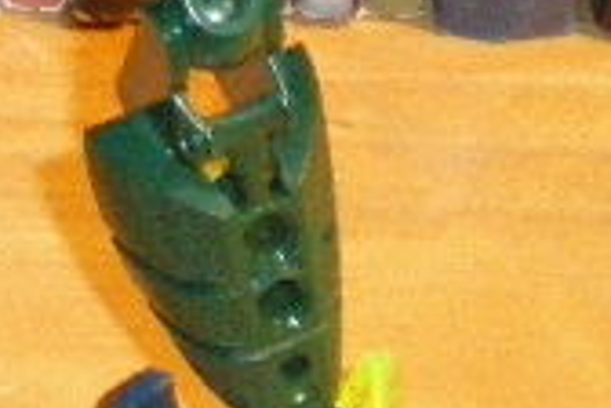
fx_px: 3869
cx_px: -309
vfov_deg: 5.8
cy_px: -517
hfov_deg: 8.8
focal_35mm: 228
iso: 640
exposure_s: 1/50
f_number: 3.1
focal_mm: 6.3
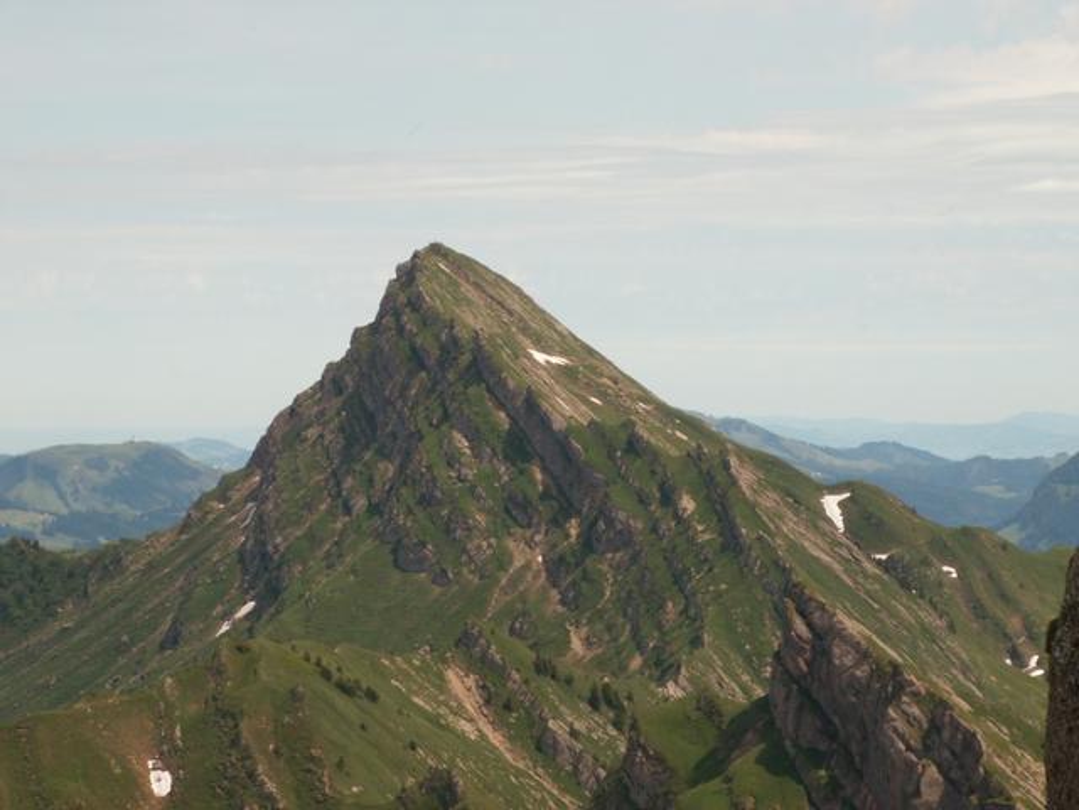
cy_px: 405
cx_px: 540
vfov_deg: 10.7
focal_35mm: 139
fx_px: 4333
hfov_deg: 14.2
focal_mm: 22.76
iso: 50
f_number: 8
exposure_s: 1/160
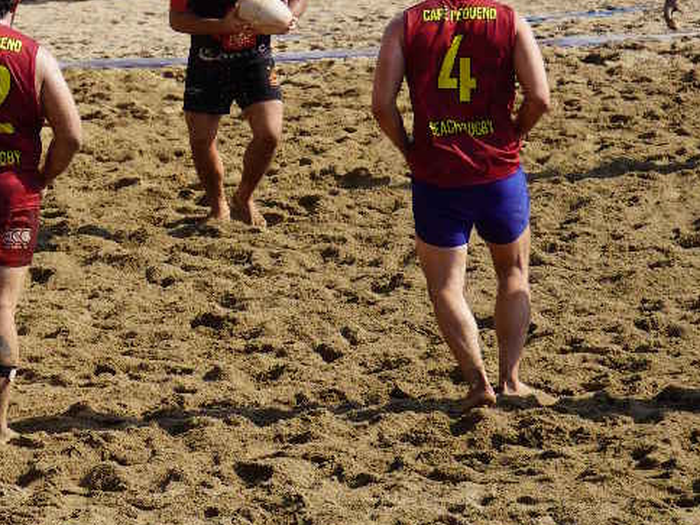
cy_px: -38
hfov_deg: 8.3
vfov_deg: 6.2
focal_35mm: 239
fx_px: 4833
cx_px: 87
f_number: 4
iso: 160
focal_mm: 60
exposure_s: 1/1600
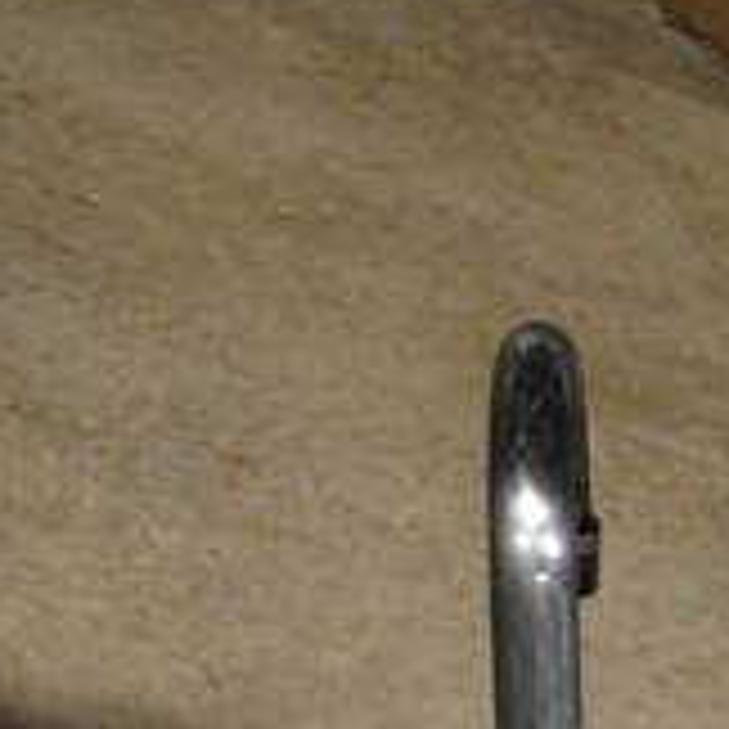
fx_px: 3431
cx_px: 608
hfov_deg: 12.1
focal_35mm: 144
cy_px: 1703
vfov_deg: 10.5
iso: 2500
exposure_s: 1/125
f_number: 3.5
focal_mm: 20
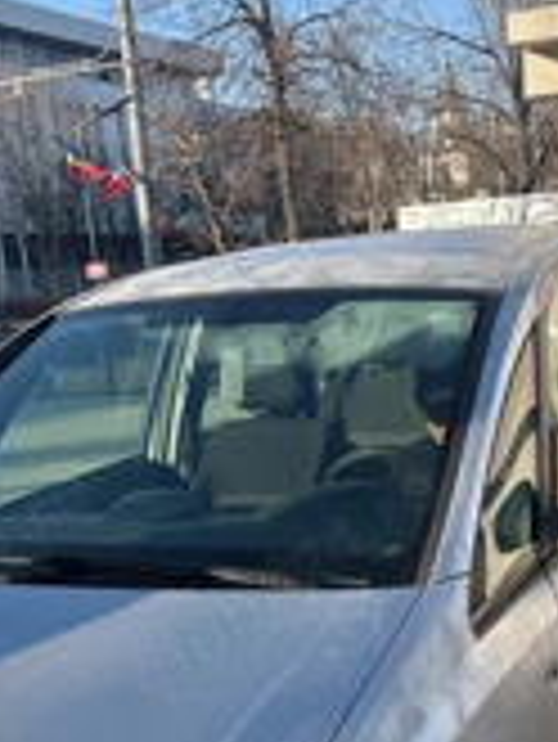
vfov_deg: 29.7
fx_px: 1352
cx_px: 382
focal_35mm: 63
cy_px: 634
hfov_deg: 23.2
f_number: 1.6
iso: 50
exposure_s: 1/1587
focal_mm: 5.96
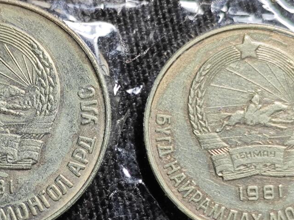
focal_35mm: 108
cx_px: 100
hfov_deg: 18.2
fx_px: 917
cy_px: 141
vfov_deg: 13.7
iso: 80
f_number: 1.6
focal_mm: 5.84
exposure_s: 1/50
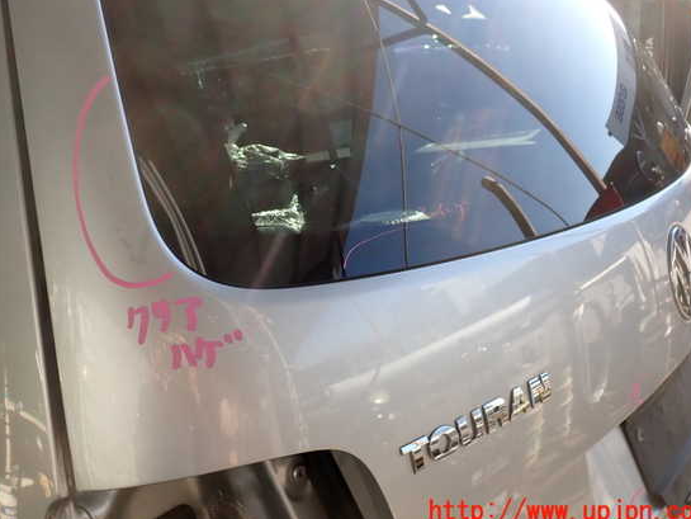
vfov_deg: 42.9
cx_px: 335
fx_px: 659
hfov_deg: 55.3
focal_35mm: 33
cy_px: 242
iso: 100
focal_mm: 5.4
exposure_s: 1/320
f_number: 3.2
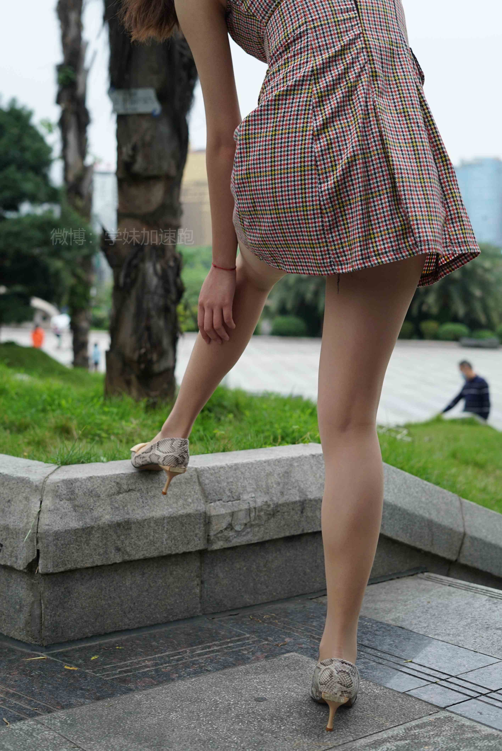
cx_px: 251
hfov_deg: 27.0
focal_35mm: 50
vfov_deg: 39.6
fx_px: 1044
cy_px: 376
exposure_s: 1/60
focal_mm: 50
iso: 640
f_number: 4
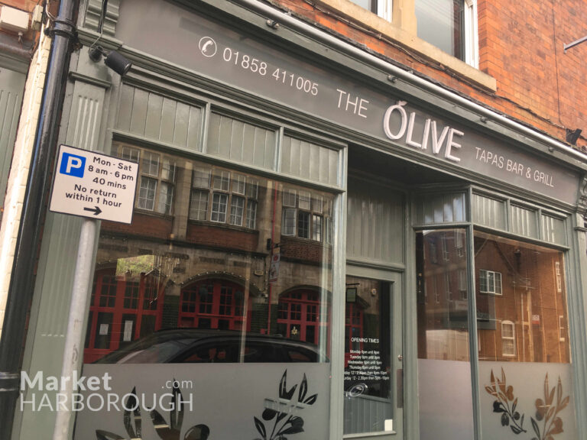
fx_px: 492
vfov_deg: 48.2
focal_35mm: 29
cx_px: 294
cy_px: 220
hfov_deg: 61.7
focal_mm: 4.2
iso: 25
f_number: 2.2
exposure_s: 1/437
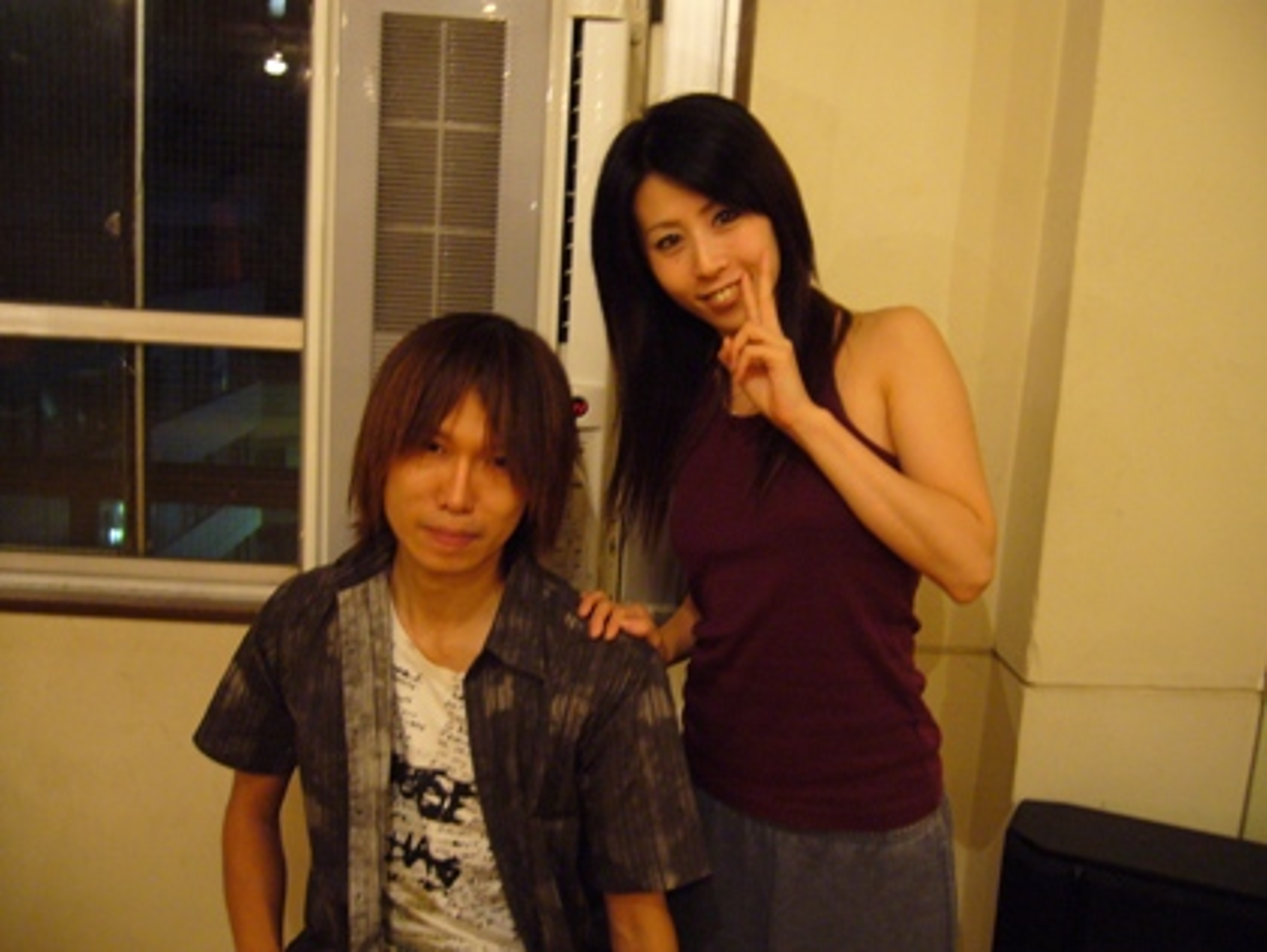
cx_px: 634
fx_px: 1282
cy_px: 476
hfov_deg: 52.6
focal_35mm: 35
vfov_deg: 40.7
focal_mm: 5.8
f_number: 2.8
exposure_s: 1/8
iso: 200
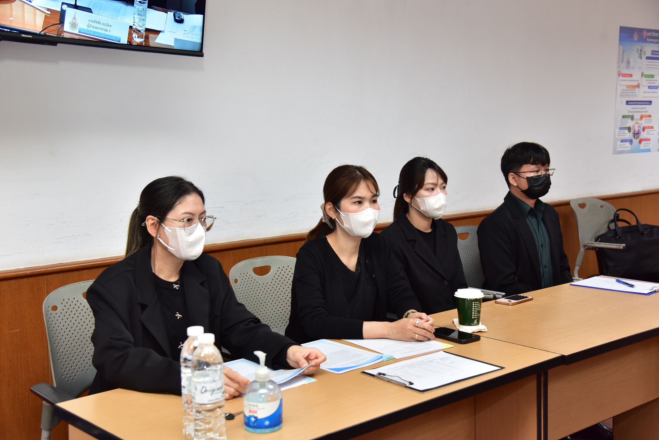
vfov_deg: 28.7
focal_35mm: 47
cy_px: 217
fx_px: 860
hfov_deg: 41.9
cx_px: 332
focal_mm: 46
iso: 1600
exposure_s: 1/100
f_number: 5
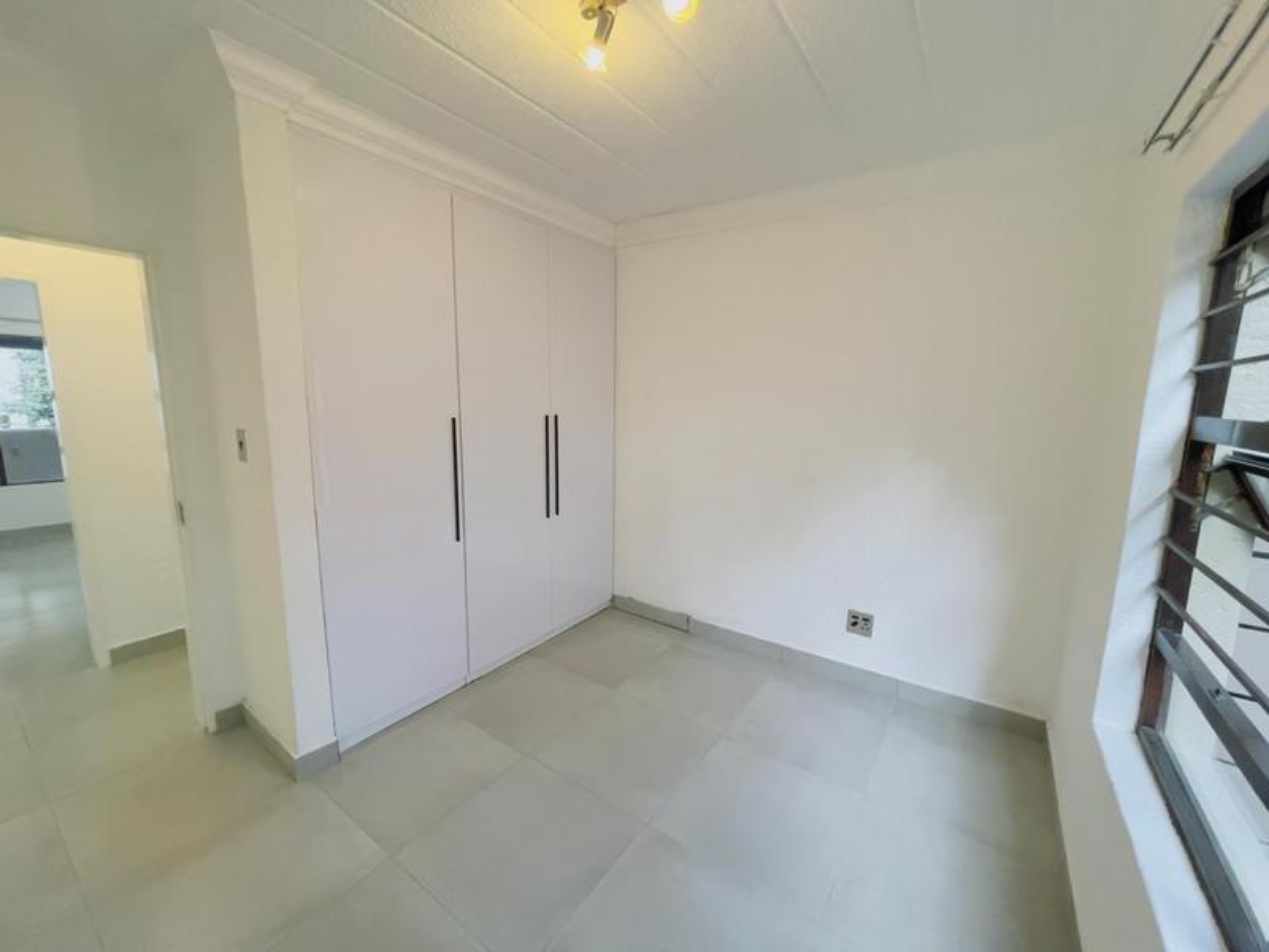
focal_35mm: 13
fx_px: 477
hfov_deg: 106.2
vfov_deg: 89.9
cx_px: 634
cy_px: 476
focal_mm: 1.54
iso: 320
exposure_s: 1/50
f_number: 2.4
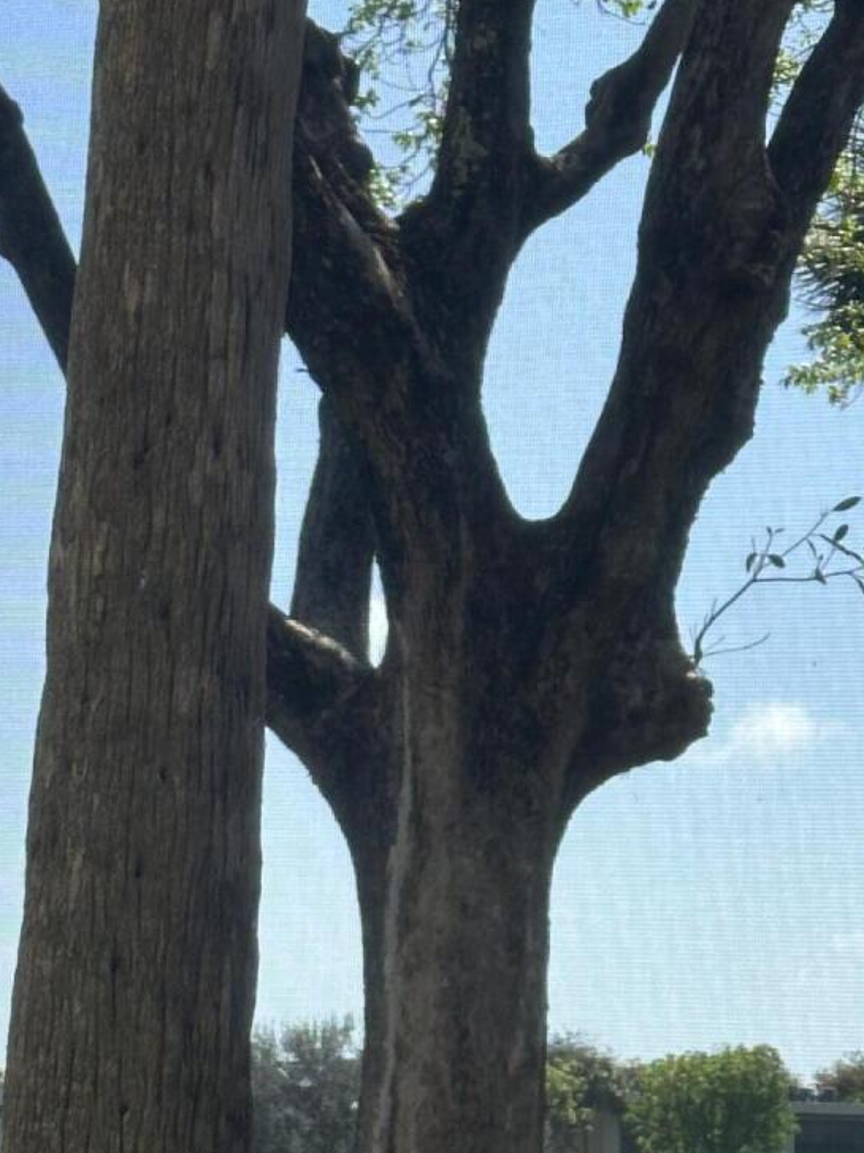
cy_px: 994
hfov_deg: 11.2
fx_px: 4394
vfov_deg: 14.8
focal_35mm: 132
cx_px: 243
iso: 64
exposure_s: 1/1992
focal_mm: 6.86
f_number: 1.78
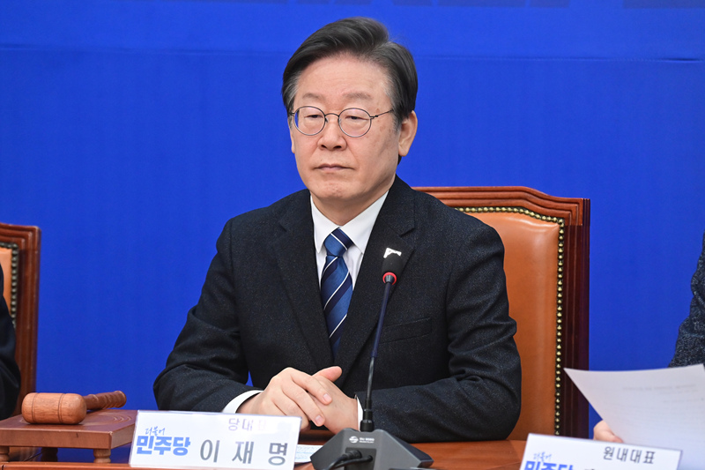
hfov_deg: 9.0
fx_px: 4503
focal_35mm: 230
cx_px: 352
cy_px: 235
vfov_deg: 6.0
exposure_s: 1/320
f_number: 6.3
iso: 5000
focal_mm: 230
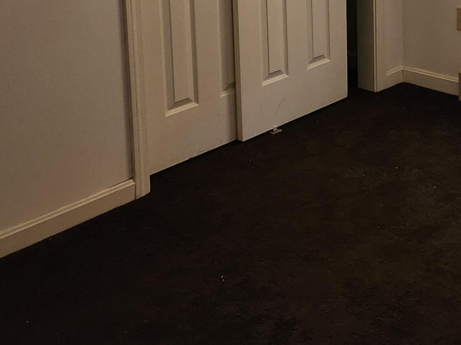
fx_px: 812
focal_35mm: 61
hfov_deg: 28.6
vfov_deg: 21.9
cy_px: -92
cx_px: 514
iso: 500
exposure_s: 1/120
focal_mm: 5.4
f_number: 1.8
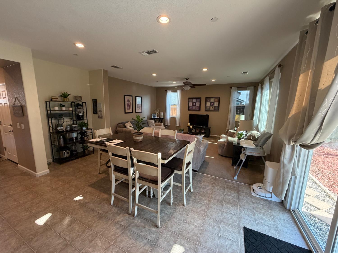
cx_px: 169
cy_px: 126
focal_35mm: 14
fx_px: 137
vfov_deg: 85.7
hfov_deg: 102.1
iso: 320
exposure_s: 1/120
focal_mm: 2.22
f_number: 2.2
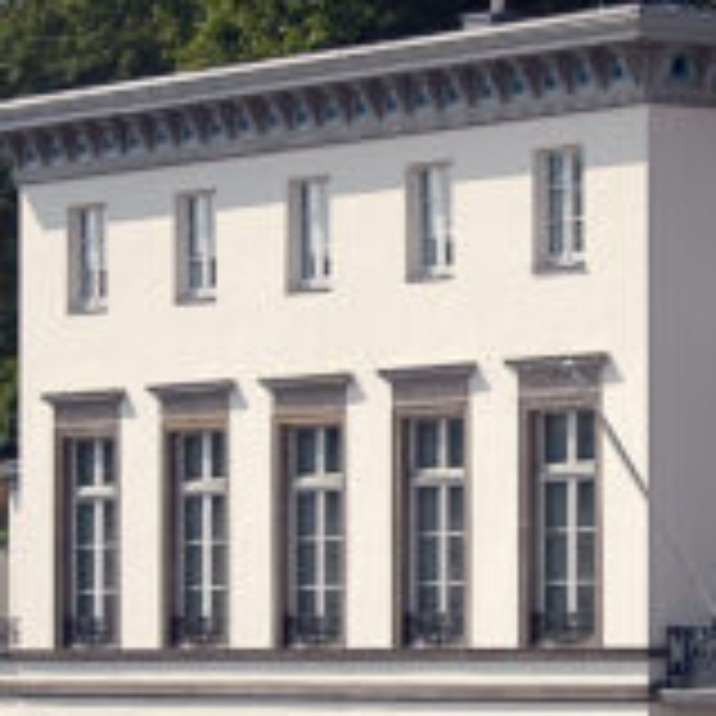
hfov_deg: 8.5
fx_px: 4797
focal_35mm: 205
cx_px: 608
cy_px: 464
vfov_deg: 8.5
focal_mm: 34
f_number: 4
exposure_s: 1/1600
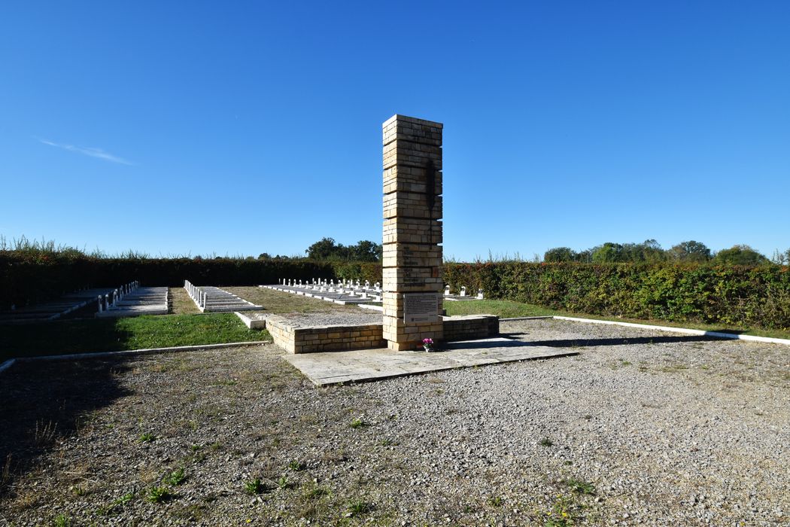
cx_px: 395
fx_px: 428
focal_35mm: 20
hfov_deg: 85.4
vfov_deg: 63.2
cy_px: 264
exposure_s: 1/320
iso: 200
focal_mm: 13
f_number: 9
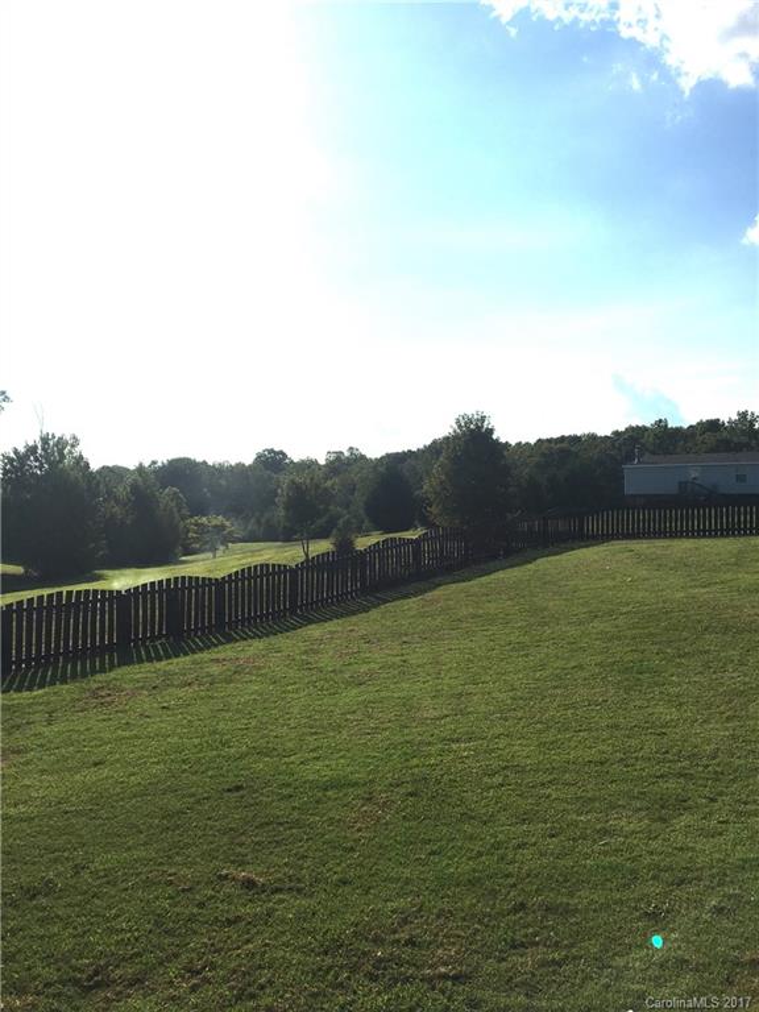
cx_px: 380
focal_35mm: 29
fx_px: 848
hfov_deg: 48.2
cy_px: 506
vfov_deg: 61.7
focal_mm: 4.15
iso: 25
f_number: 2.2
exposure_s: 1/6410
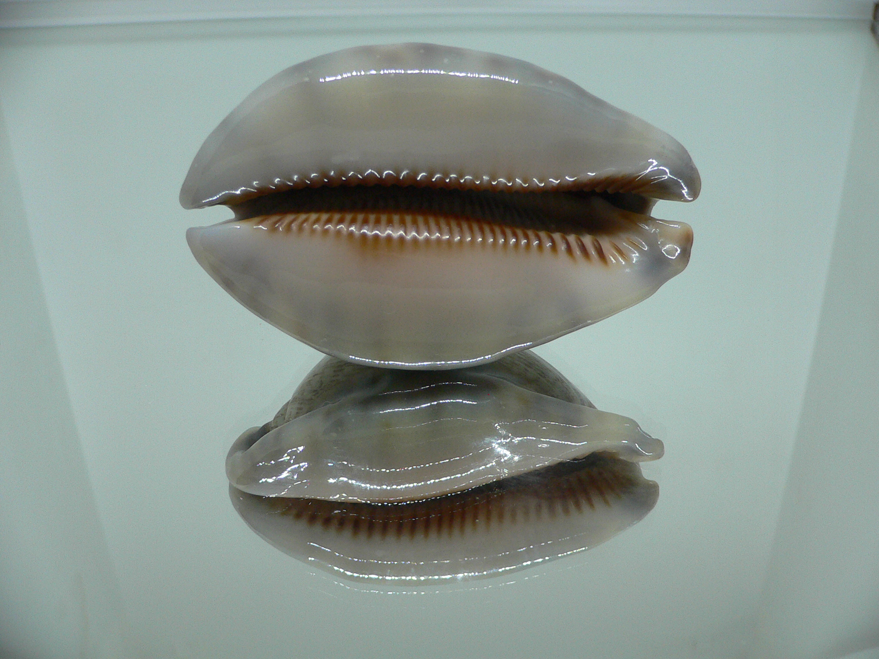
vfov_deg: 40.7
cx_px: 440
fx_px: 889
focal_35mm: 35
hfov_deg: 52.6
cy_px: 330
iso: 150
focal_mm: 4.6
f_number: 2.8
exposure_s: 1/60
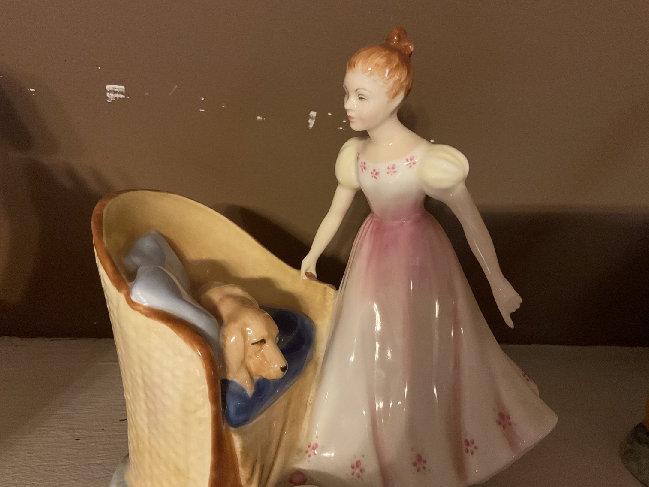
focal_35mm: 29
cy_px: 244
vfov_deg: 48.2
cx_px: 324
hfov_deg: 61.7
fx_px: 544
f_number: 1.8
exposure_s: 1/30
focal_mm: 3
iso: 400
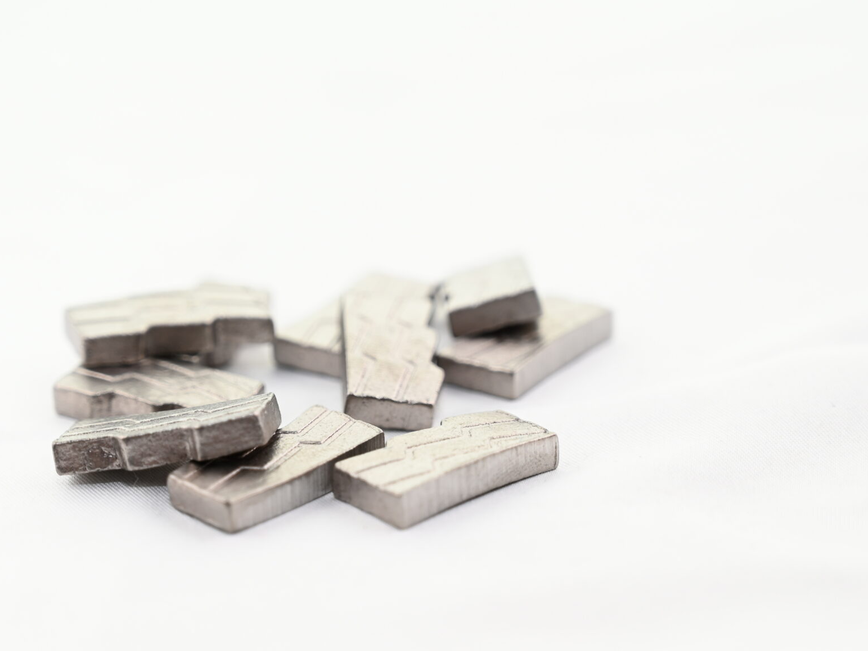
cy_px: 419
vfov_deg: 14.5
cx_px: 312
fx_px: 2558
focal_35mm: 102
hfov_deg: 19.2
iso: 100
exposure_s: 1/160
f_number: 4.5
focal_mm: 64
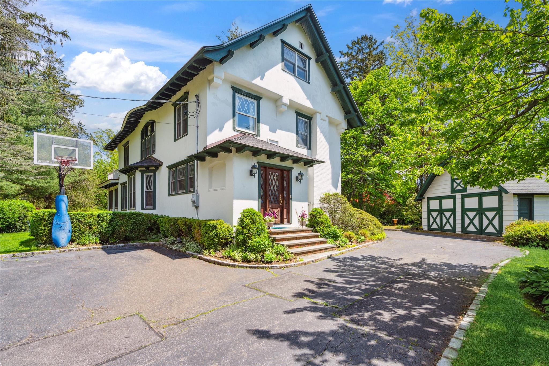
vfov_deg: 73.7
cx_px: 274
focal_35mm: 16
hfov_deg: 96.7
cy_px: 183
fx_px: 244
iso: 160
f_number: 6.3
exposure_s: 1/320
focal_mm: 16
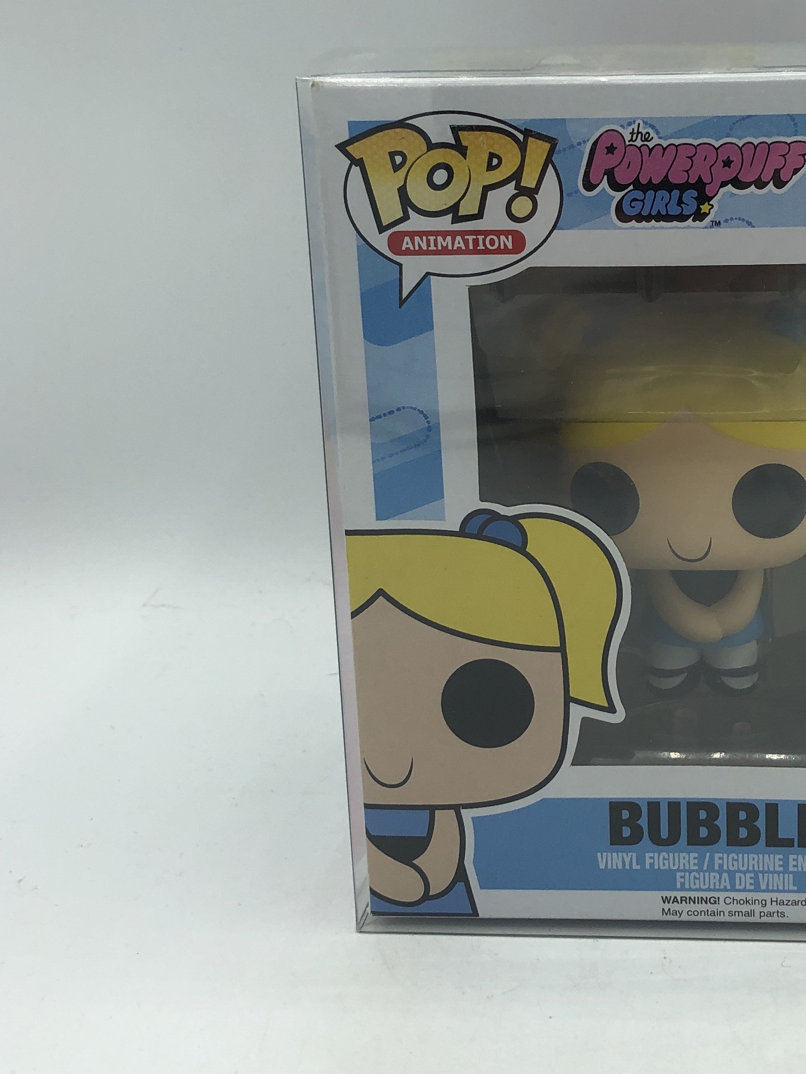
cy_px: 458
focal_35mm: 50
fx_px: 1553
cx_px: 663
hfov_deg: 28.4
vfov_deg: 38.1
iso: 20
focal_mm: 4
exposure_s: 1/1091
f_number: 1.8
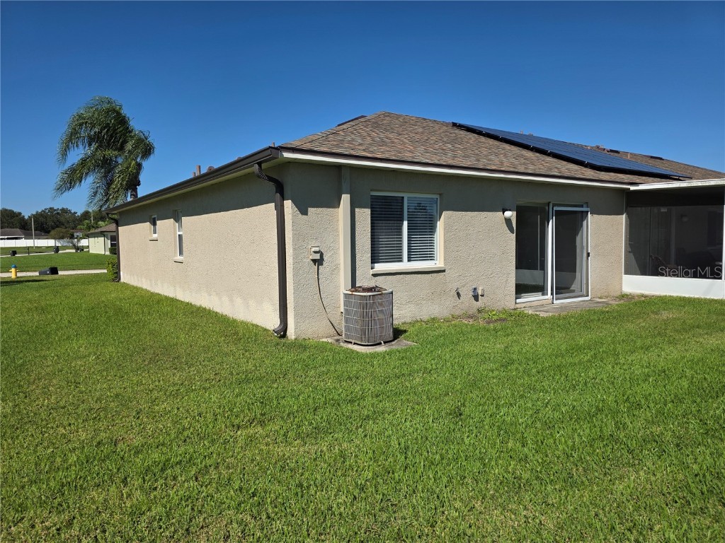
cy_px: 272
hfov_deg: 73.9
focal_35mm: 23
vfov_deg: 58.9
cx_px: 362
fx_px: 482
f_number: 1.7
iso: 64
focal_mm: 6.3
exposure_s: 1/7944
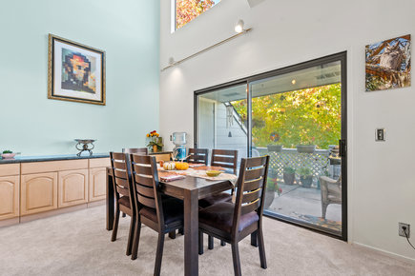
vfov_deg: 73.7
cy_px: 138
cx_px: 208
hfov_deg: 96.7
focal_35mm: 16
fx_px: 184
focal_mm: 16
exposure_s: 1/5
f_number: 9
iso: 400
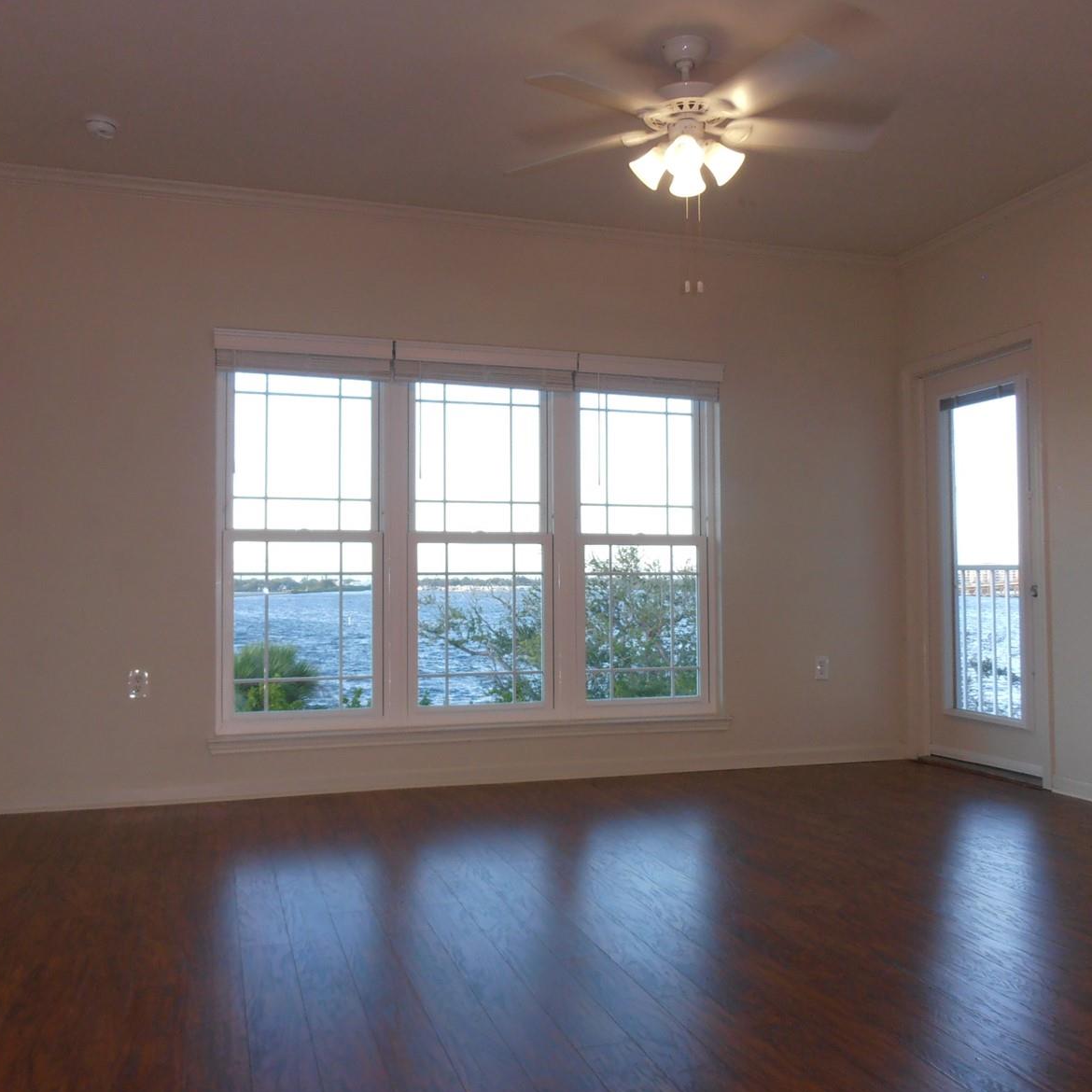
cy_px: 544
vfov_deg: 55.6
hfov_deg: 55.6
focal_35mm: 29
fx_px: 1035
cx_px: 525
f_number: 3
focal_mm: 4.2
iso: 100
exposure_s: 1/30
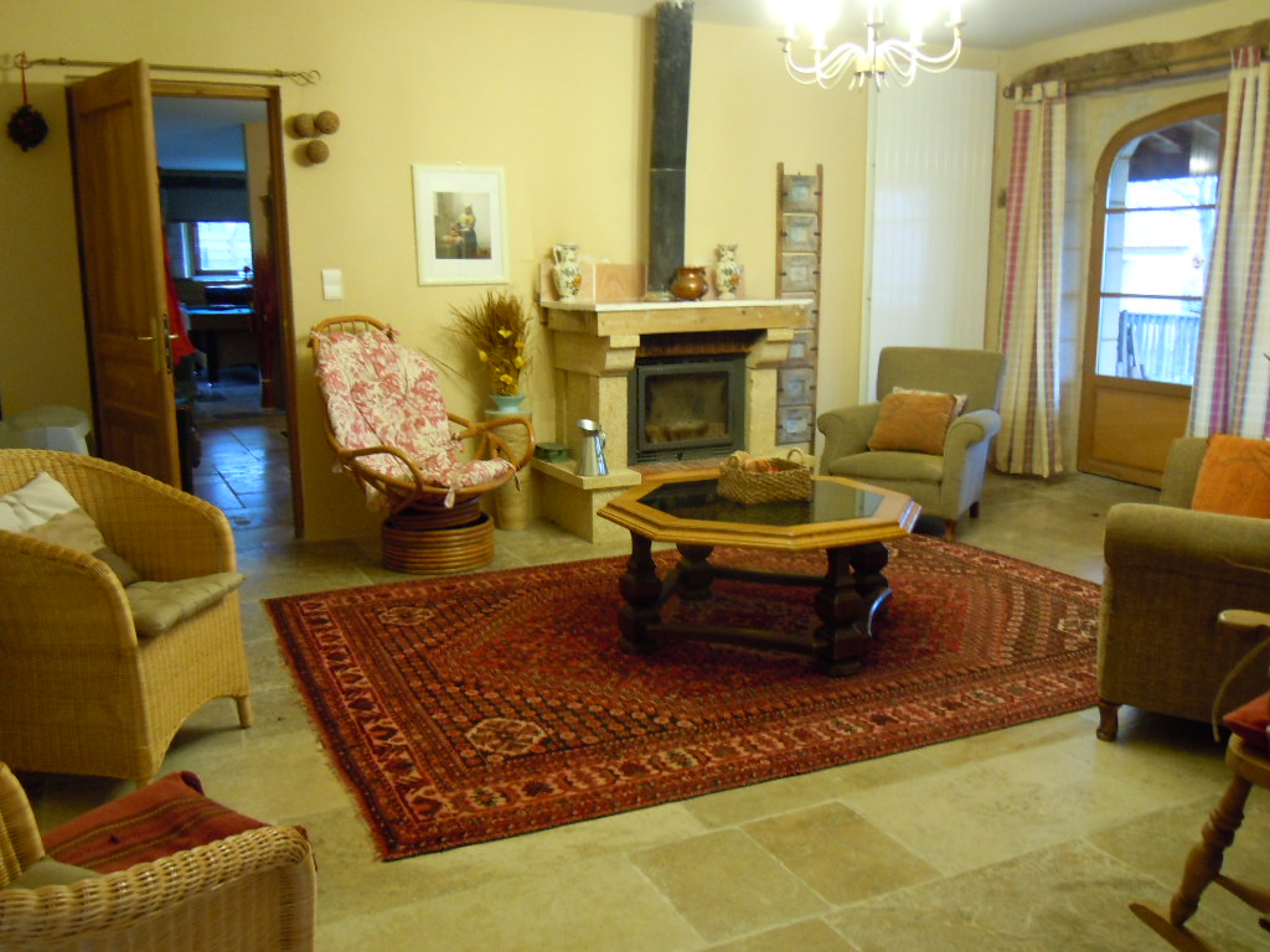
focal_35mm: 30
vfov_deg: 46.8
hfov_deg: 60.0
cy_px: 476
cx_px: 635
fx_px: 1101
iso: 400
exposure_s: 1/4
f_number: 3.5
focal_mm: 5.4
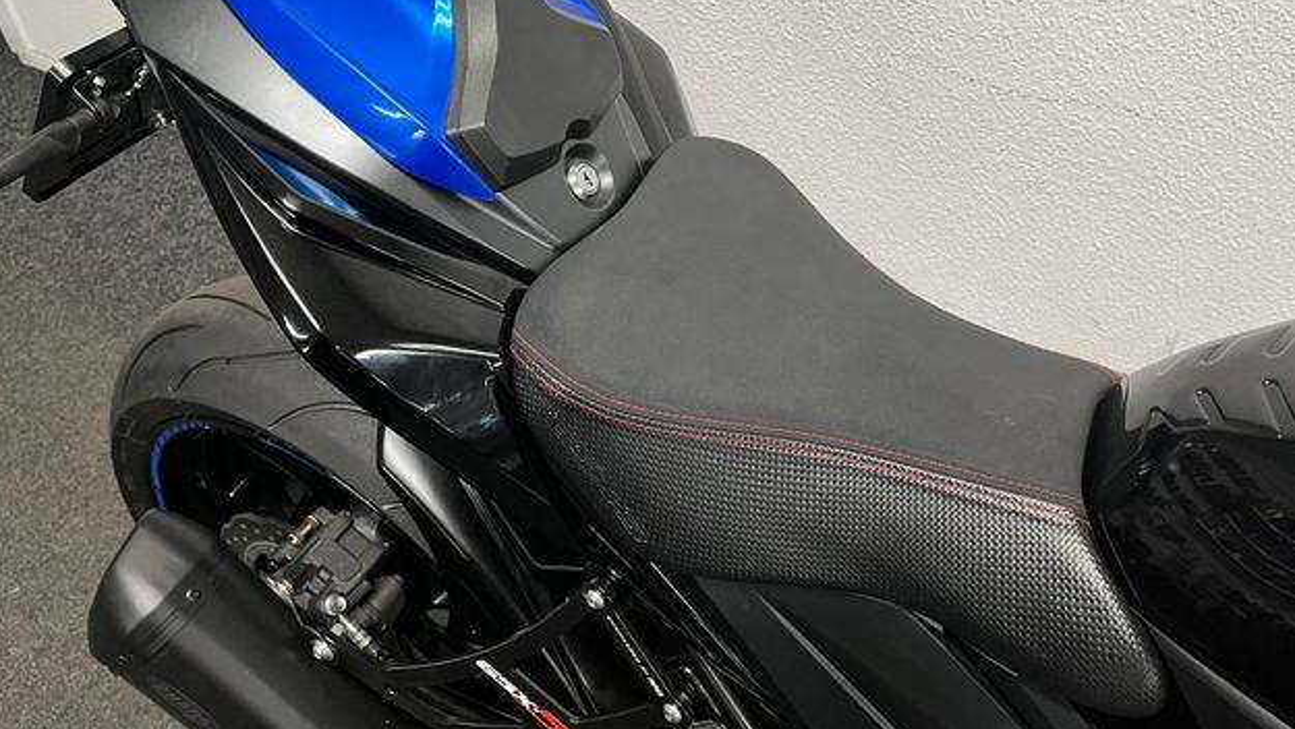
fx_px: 996
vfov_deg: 39.7
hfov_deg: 66.1
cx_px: 646
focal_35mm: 29
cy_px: 240
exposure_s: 1/50
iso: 100
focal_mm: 5.1
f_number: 1.6
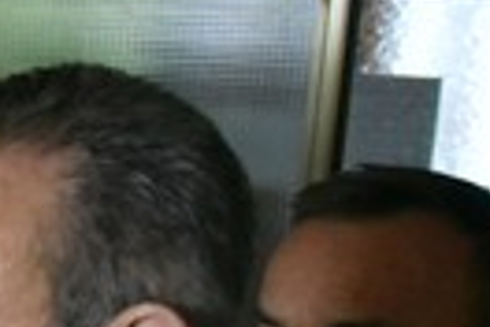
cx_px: -813
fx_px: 2028
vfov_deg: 9.1
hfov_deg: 10.9
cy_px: 329
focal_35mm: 149
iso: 10000
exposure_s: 1/160
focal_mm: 24
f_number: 4
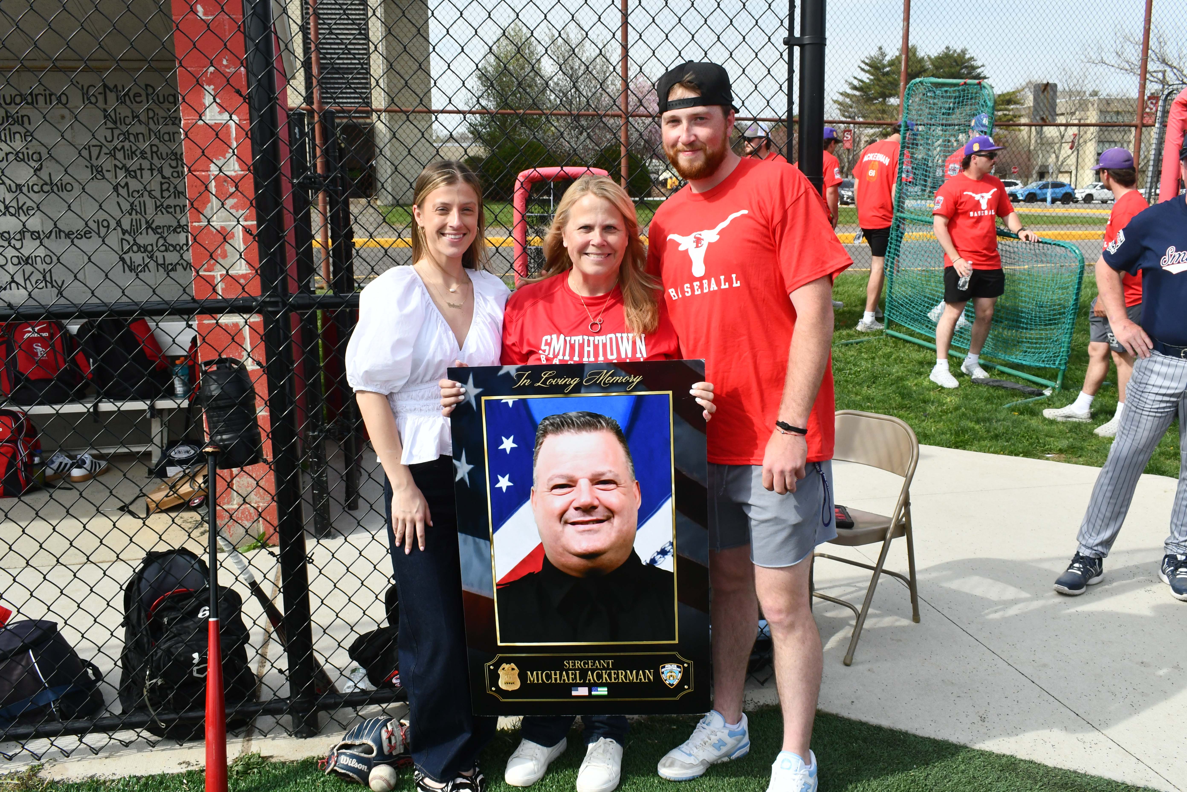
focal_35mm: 33
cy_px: 396
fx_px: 1088
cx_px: 594
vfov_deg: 40.0
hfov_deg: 57.2
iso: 800
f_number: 14
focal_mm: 22
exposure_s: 1/800
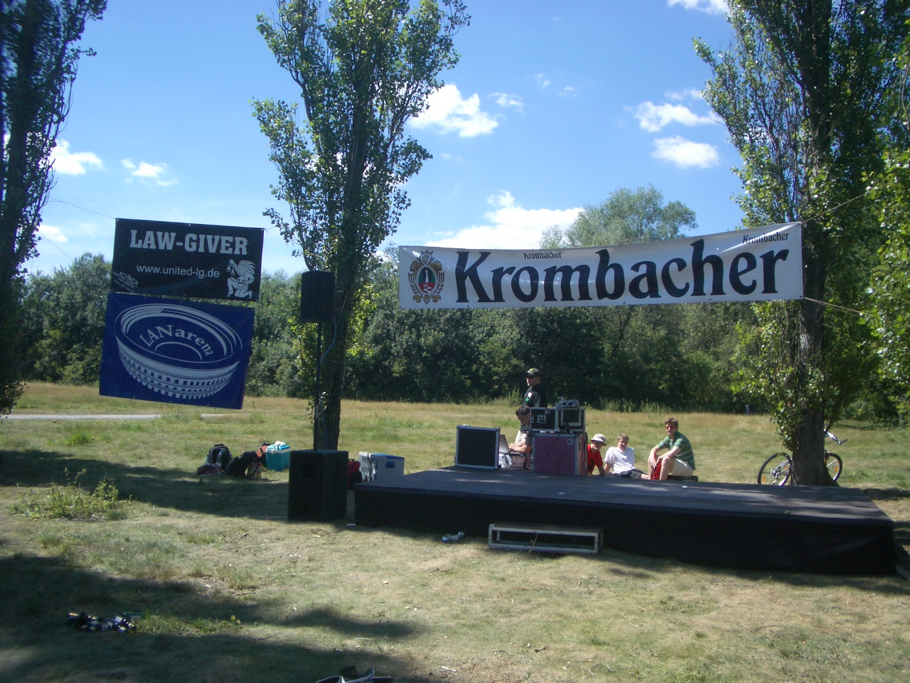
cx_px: 455
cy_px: 342
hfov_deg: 52.6
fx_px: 920
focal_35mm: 35
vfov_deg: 40.7
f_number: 4.3
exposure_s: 1/400
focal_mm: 5.8
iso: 50
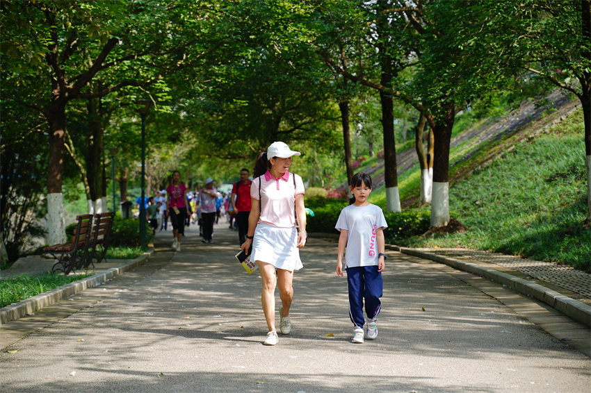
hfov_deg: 27.0
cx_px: 296
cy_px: 196
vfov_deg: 18.2
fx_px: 1231
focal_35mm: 75
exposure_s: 1/200
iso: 50
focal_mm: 75
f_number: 4
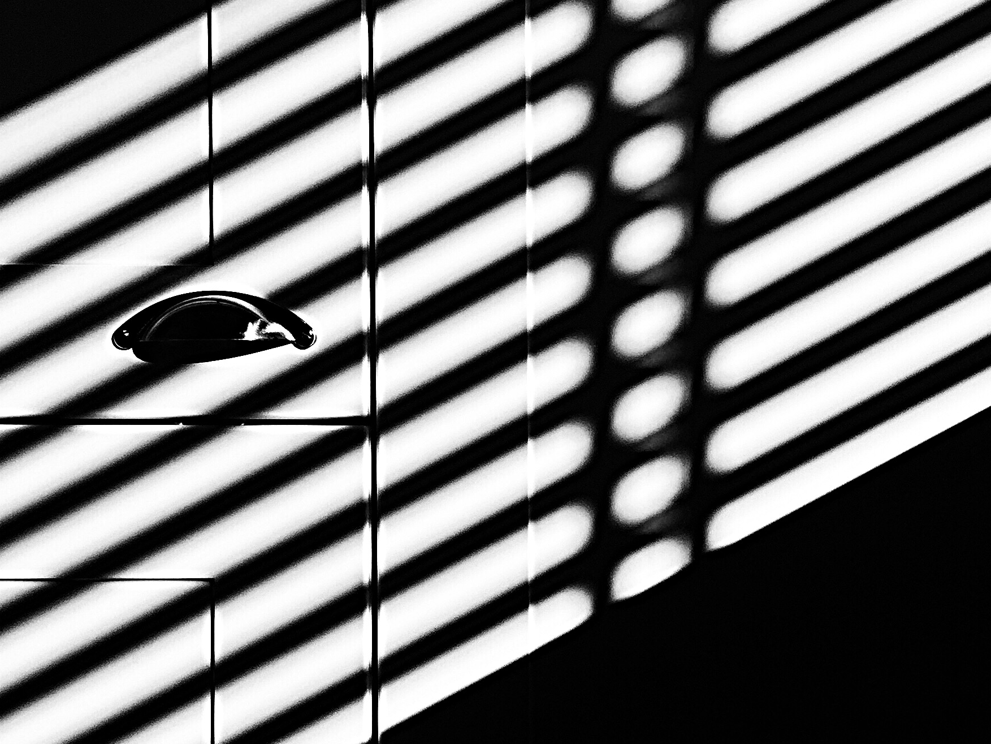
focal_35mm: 54
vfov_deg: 26.9
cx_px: 630
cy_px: 472
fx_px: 1546
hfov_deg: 35.3
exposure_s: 1/2083
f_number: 2.2
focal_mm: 4.15
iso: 32
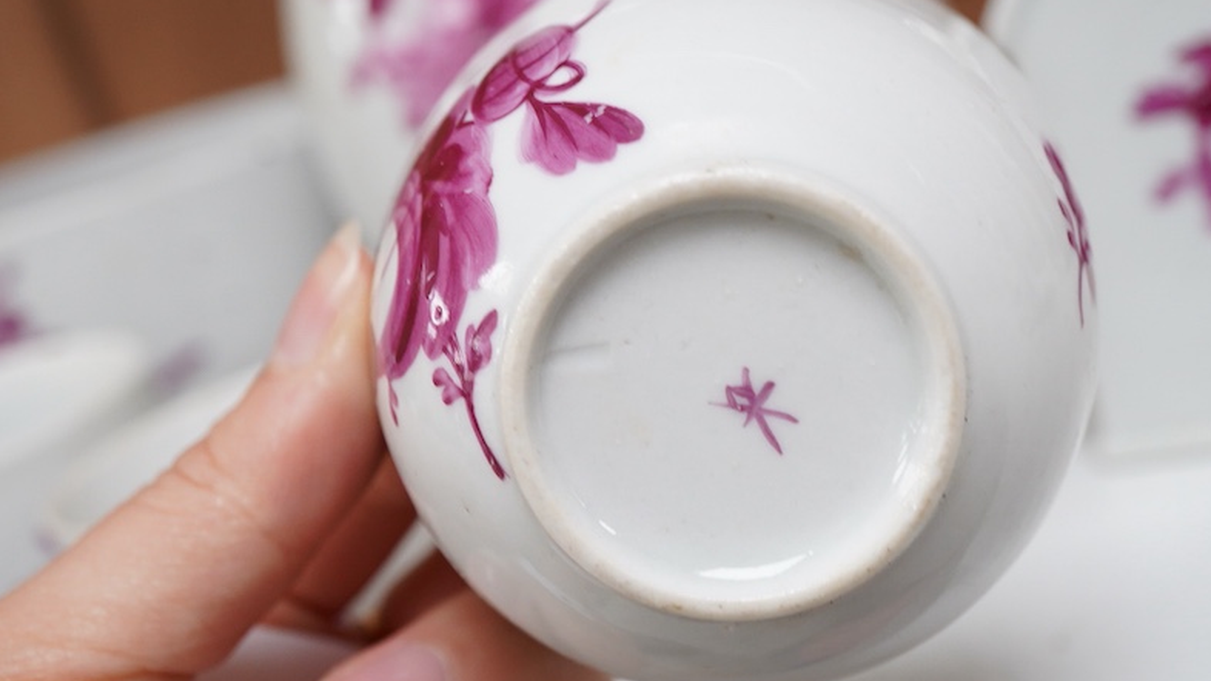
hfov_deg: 38.5
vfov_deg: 22.2
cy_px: 297
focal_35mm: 54
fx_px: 1734
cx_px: 607
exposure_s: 1/125
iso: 1250
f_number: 9
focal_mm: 30
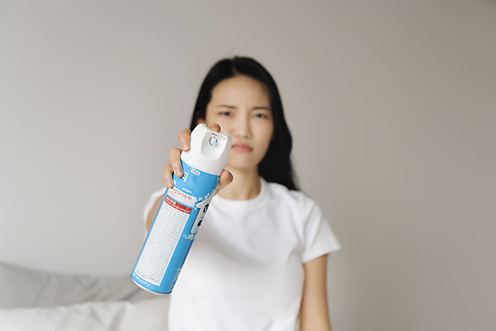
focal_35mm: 58
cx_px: 248
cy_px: 166
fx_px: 799
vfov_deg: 23.4
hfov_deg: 34.5
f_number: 4
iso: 400
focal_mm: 58
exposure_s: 1/100
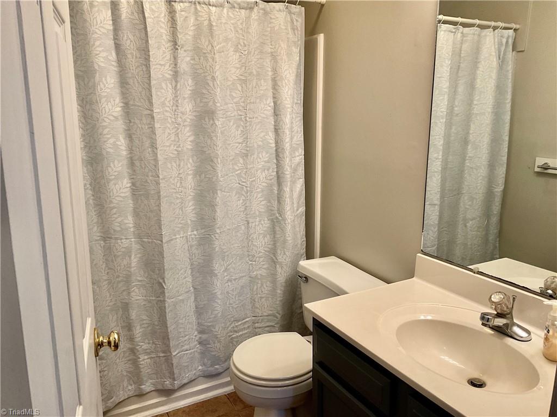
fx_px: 467
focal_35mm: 29
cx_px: 278
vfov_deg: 48.2
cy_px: 208
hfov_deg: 61.7
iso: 80
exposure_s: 1/60
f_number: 1.8
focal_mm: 3
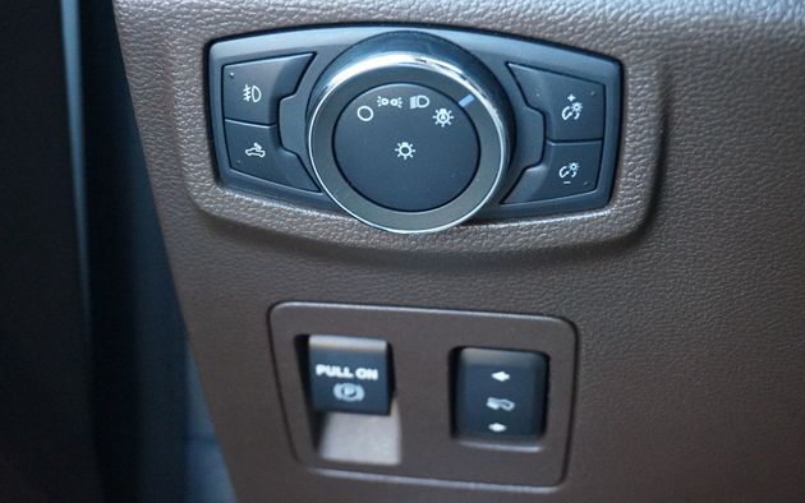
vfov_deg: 22.0
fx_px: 1295
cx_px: 399
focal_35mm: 59
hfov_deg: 34.5
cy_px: 235
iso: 3200
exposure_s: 1/60
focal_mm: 38
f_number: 5.6
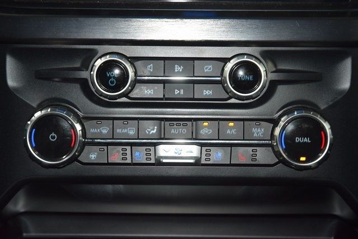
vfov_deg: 13.0
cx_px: 179
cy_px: 120
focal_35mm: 105
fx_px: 1044
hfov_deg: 19.5
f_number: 4.5
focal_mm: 70
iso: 1100
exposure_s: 1/25
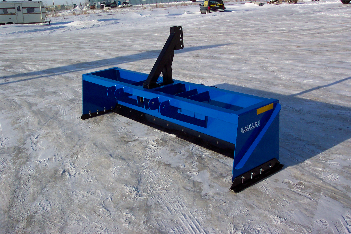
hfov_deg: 50.7
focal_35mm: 38
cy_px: 117
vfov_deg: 35.1
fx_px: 370
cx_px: 176
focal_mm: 8
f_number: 4.8
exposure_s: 1/1000
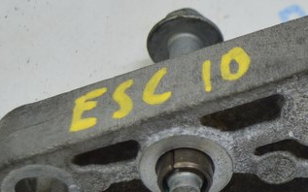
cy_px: 114
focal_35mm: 148
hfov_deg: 13.8
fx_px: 1242
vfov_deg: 8.9
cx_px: 336
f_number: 4.2
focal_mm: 30
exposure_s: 1/80
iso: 400
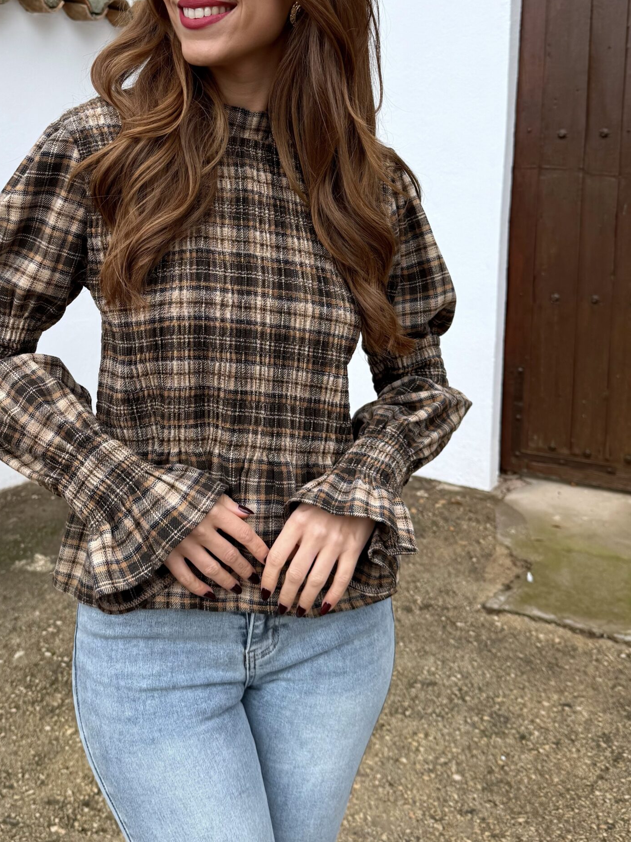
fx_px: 802
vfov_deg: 54.6
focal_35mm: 33
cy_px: 309
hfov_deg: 42.4
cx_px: 212
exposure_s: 1/410
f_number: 1.78
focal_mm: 6.76
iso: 80
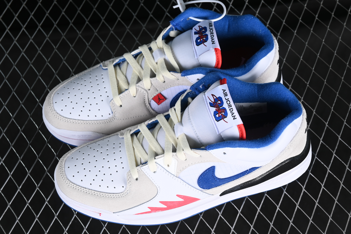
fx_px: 731
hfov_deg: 27.0
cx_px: 176
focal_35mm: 75
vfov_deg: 18.2
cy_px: 117
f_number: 7.1
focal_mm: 50
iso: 160
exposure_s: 1/60
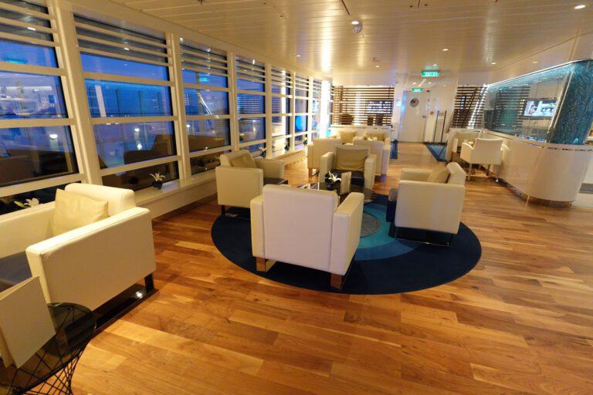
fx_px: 296
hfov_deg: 90.0
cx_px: 296
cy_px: 198
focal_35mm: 18
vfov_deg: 67.4
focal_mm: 6.9
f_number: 1.8
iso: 800
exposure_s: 1/80
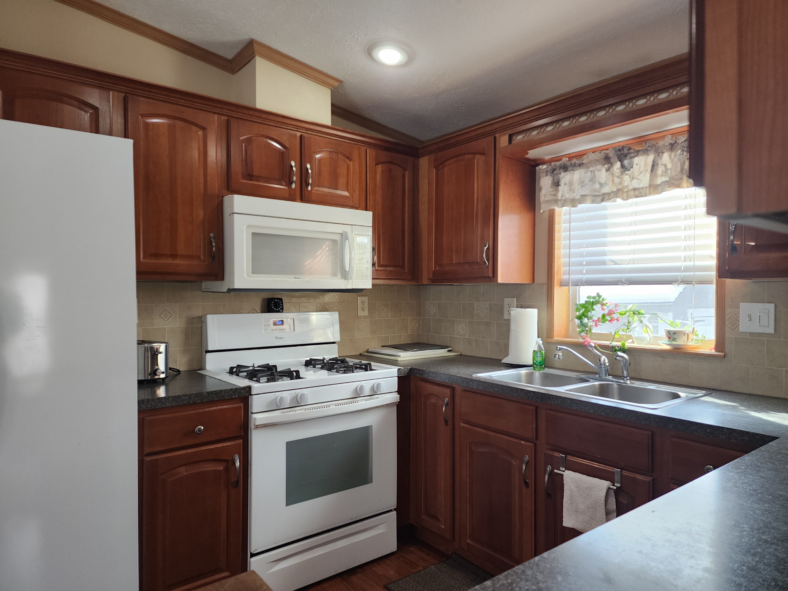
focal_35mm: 23
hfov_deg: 73.9
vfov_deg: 58.9
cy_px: 296
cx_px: 394
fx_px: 524
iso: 160
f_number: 1.8
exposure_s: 1/120
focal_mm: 6.4
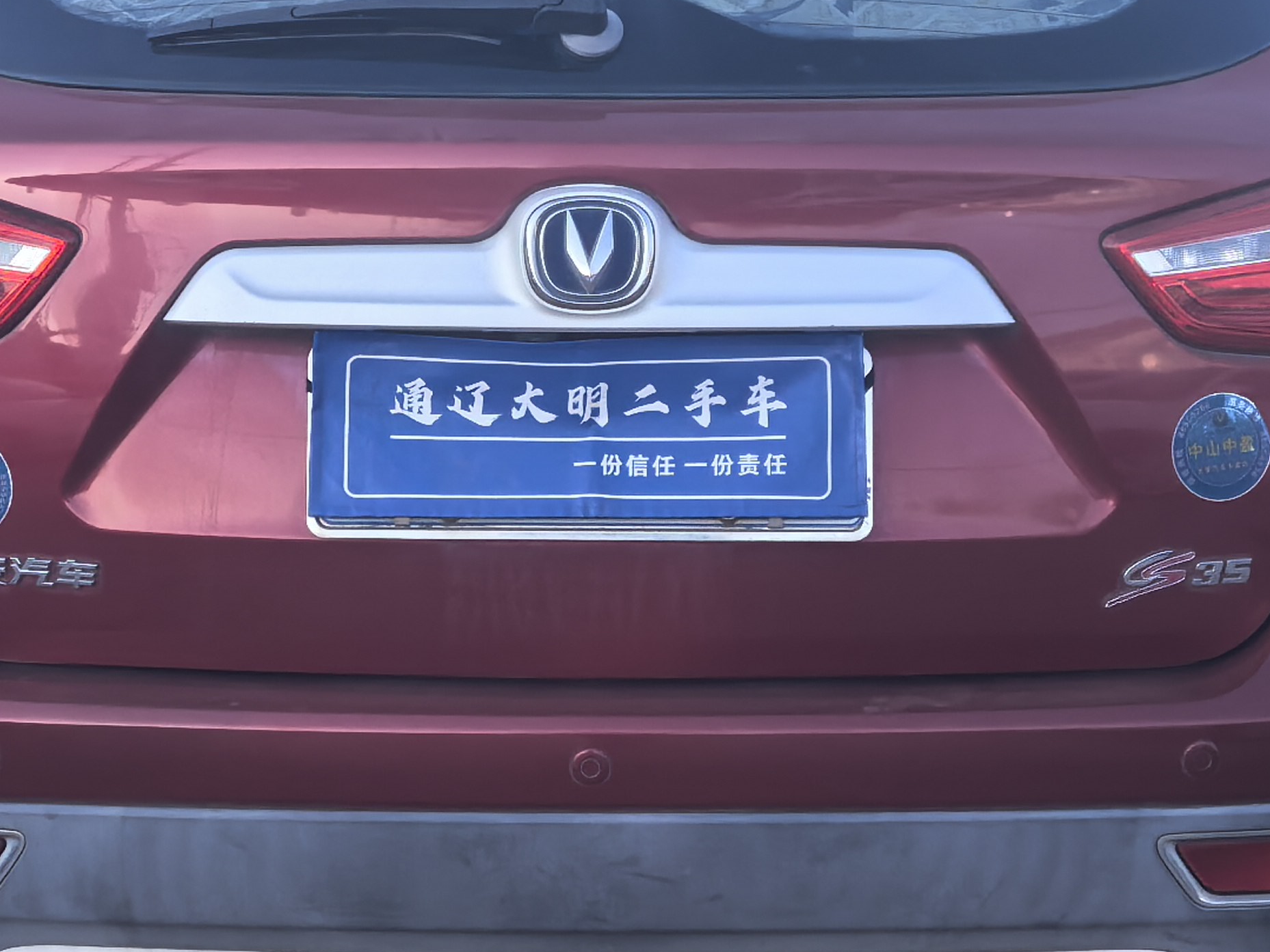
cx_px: 569
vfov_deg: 17.2
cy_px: 424
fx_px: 3155
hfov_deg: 22.7
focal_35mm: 86
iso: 50
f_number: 1.8
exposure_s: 1/890
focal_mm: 5.35
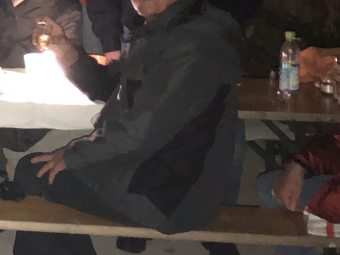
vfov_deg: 14.0
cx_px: -265
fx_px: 1002
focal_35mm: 102
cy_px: -64
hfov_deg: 16.3
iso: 800
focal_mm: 3.99
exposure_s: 1/4
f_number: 1.8
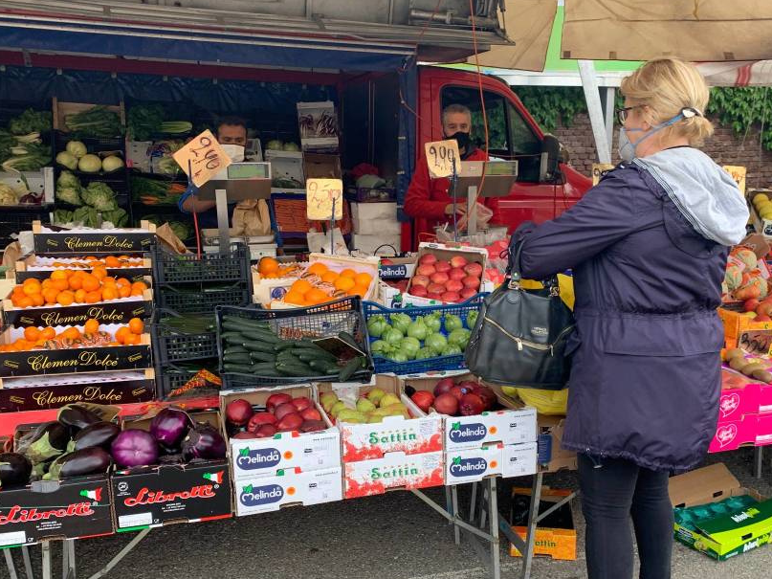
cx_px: 408
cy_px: 343
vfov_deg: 42.8
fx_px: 736
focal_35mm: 33
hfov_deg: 55.3
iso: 25
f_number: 1.8
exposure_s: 1/122
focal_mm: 4.25
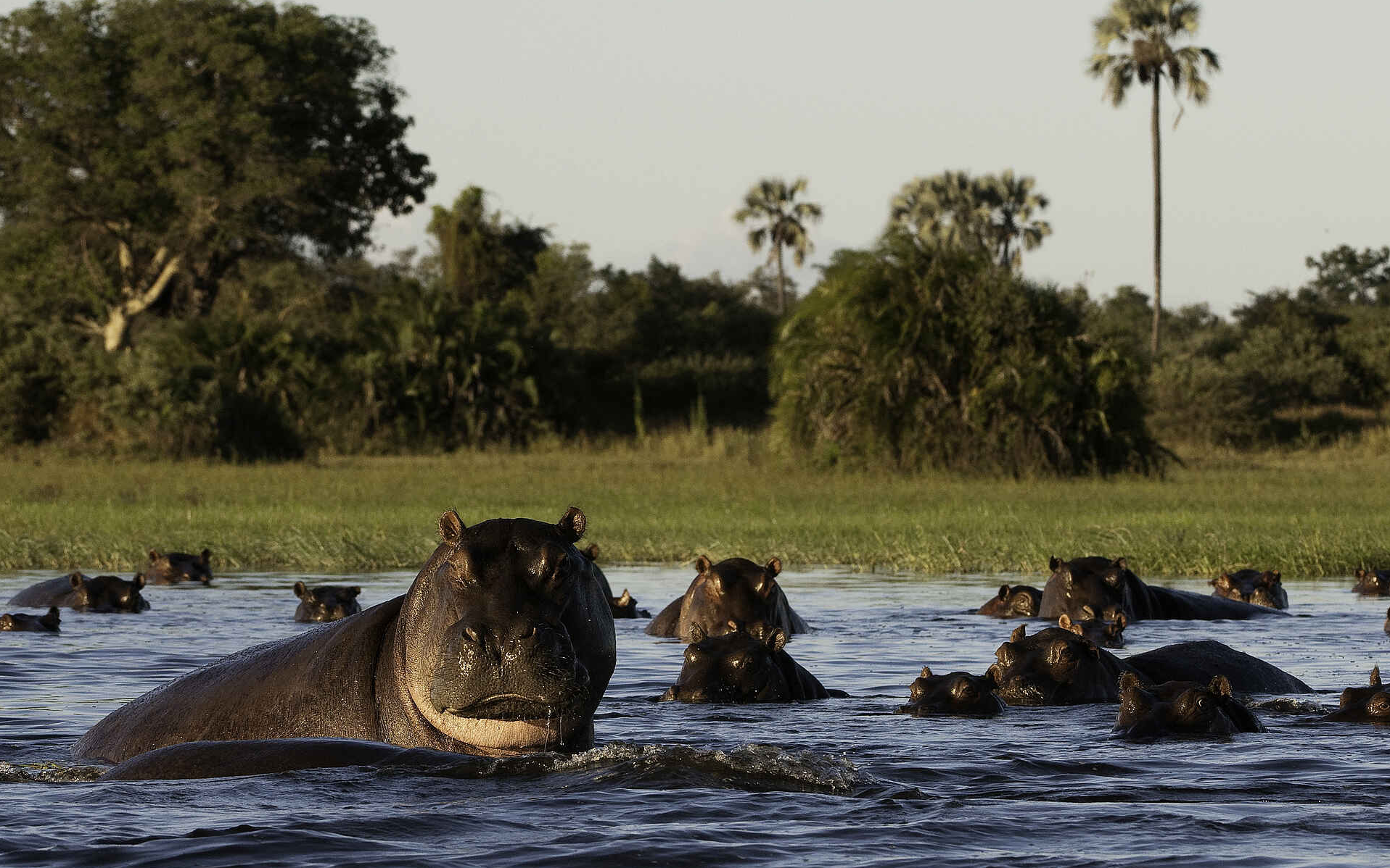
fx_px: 11593
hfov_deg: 6.9
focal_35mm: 306
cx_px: 696
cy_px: 423
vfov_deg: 4.3
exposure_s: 1/500
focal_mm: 200
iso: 800
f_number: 9.5
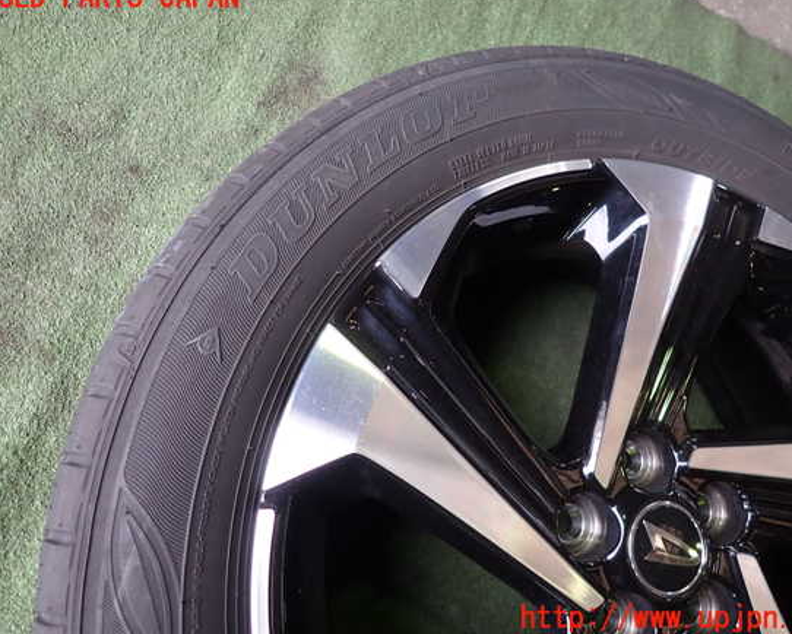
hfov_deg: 64.0
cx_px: 412
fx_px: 633
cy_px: 308
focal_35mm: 27
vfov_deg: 53.2
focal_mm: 4.5
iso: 160
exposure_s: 1/60
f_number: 2
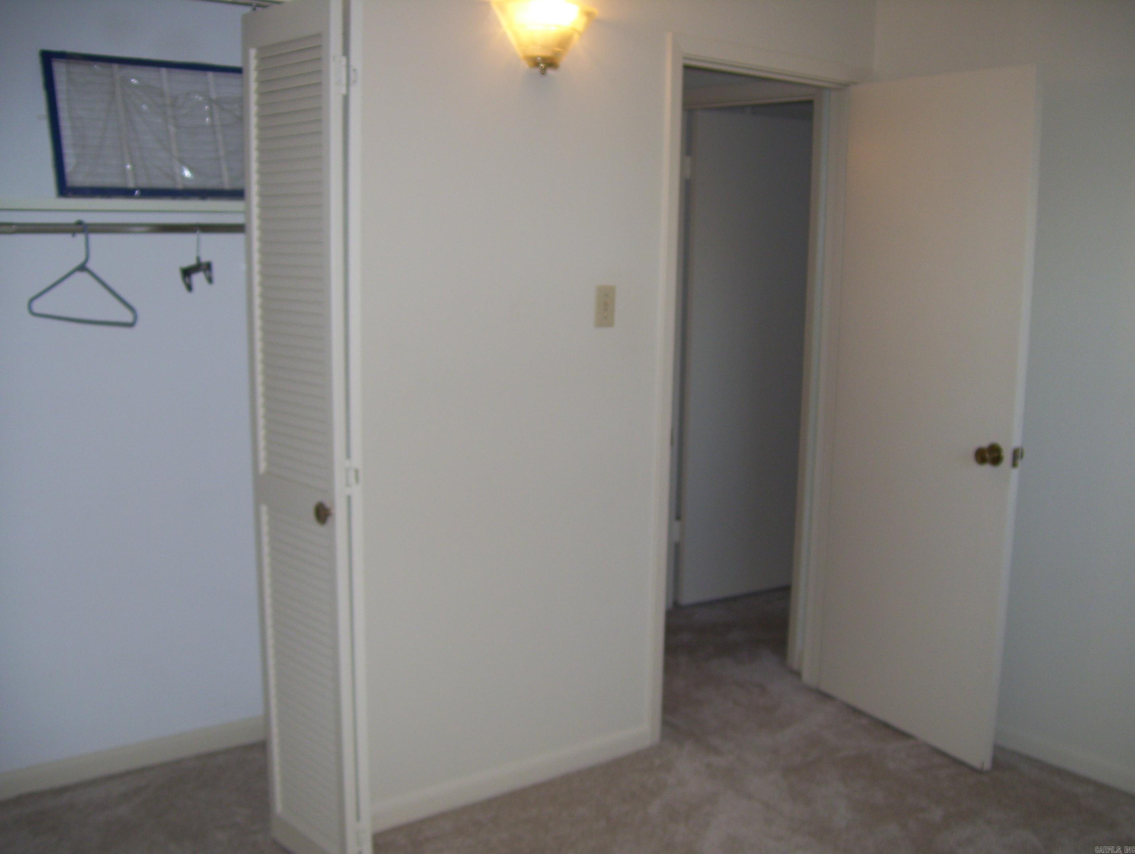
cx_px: 568
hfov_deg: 51.3
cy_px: 427
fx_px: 1182
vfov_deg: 39.7
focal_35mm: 36
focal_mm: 6
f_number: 2.7
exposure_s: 1/60
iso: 80
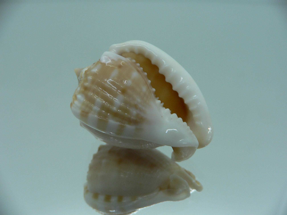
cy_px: 108
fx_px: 290
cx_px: 144
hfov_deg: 52.6
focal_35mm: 35
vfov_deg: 40.7
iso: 80
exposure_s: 1/60
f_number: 2.8
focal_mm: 4.6
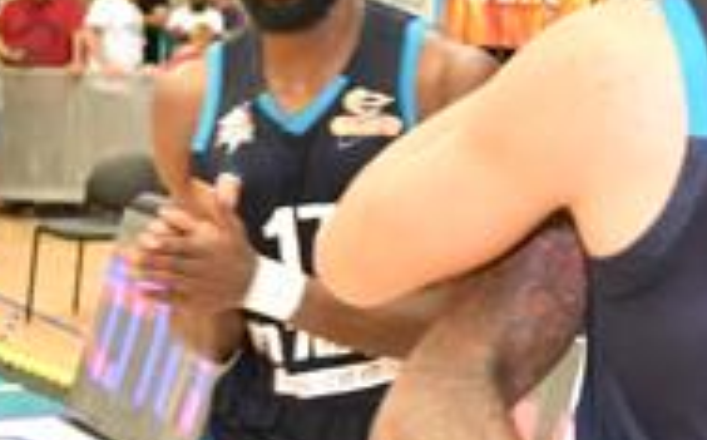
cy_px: -196
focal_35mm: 109
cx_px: 801
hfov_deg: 18.3
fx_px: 2098
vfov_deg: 11.5
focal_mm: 31
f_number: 2.8
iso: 1000
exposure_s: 1/125
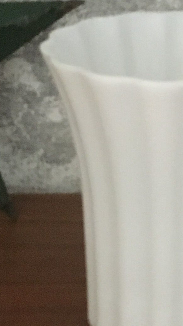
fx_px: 1053
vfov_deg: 17.5
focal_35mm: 122
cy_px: 122
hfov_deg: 9.9
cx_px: 138
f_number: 2.2
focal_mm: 4.15
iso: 500
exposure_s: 1/17
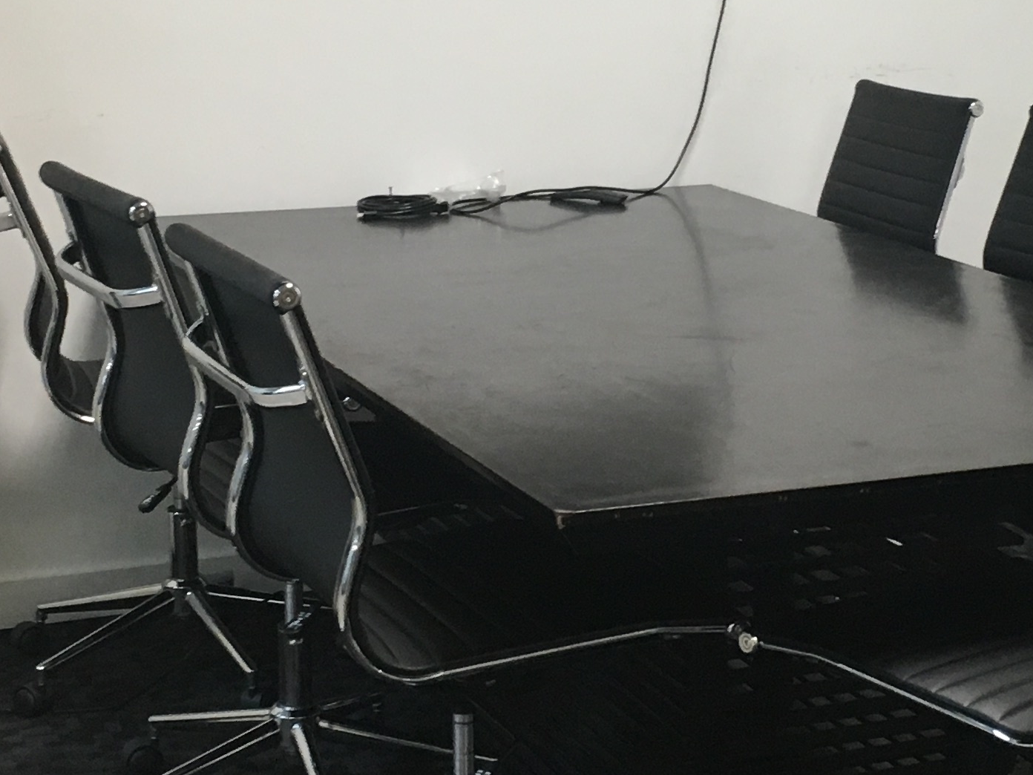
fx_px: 2507
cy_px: 236
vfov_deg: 17.5
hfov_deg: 23.2
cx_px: 664
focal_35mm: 84
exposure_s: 1/30
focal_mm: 4.15
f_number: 2.2
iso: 100
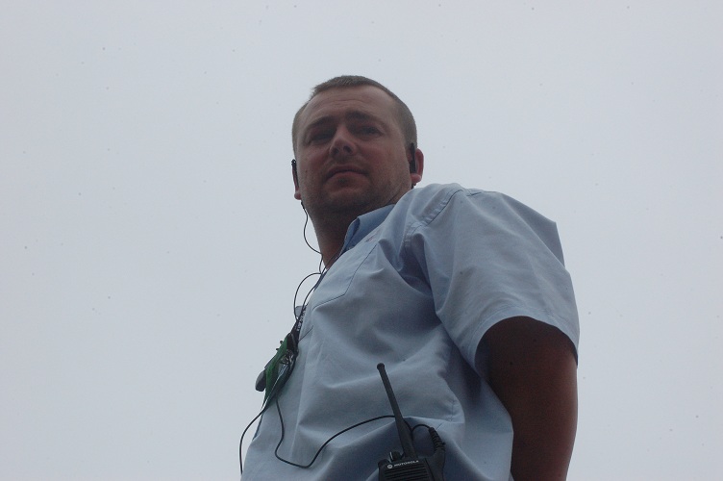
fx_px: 2107
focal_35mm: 105
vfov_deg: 13.0
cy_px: 240
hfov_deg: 19.5
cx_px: 362
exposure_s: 1/160
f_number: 25
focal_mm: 70
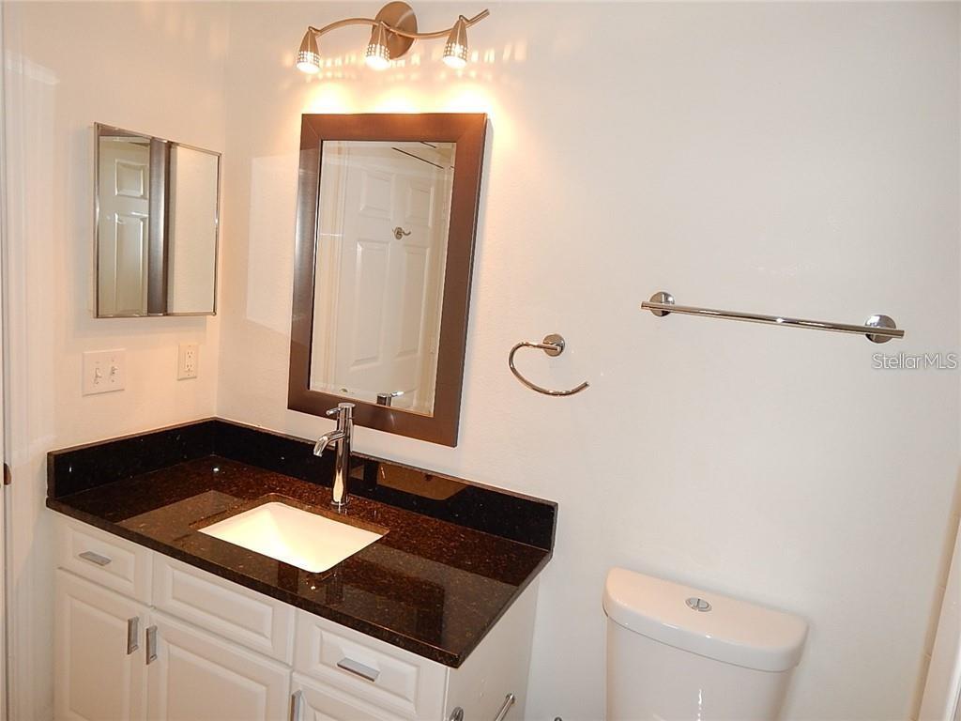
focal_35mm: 23
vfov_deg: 58.9
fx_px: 639
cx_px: 480
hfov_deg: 73.9
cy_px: 360
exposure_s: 1/30
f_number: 3
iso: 200
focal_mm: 4
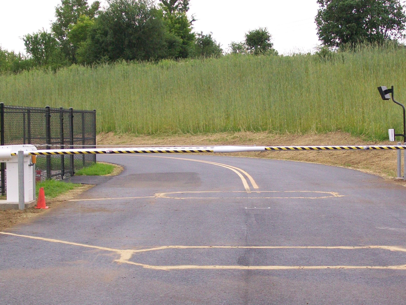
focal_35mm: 84
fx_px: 985
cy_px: 169
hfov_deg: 23.3
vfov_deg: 17.6
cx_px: 242
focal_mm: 9.4
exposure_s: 1/160
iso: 69
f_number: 3.3
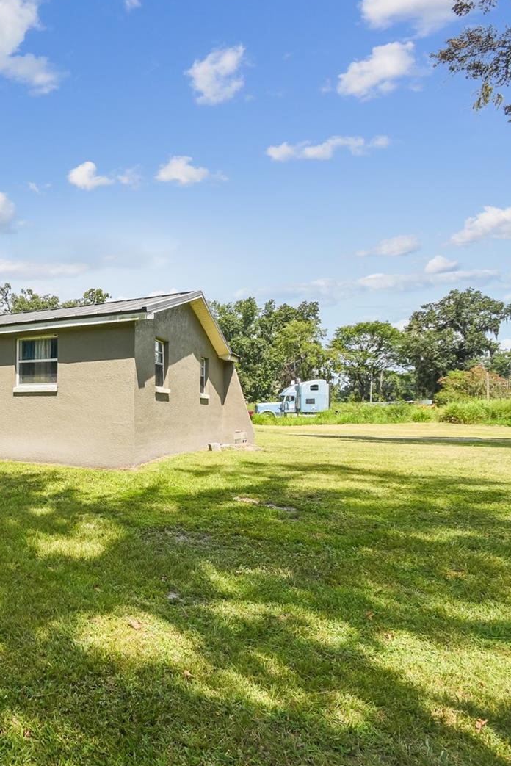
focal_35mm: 23
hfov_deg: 44.0
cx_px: -35
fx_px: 489
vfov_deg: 76.1
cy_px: 384
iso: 100
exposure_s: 1/100
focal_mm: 10
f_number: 7.1
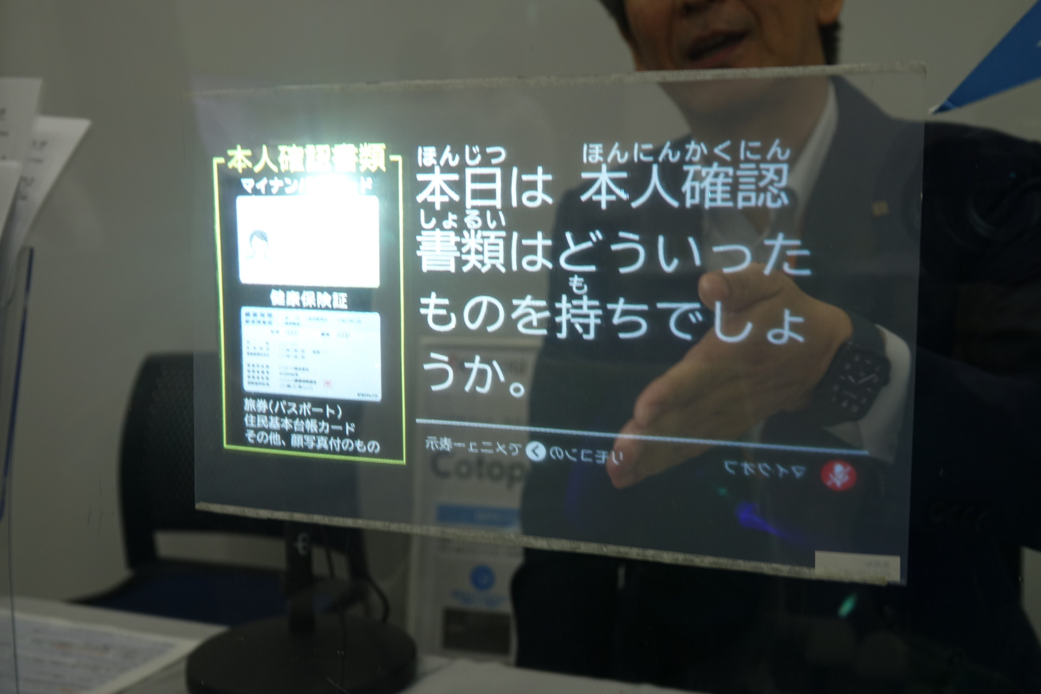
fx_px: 1185
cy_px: 347
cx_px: 520
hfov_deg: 47.4
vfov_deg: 32.6
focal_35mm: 41
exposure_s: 1/50
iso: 100
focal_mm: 15.17
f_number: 3.2
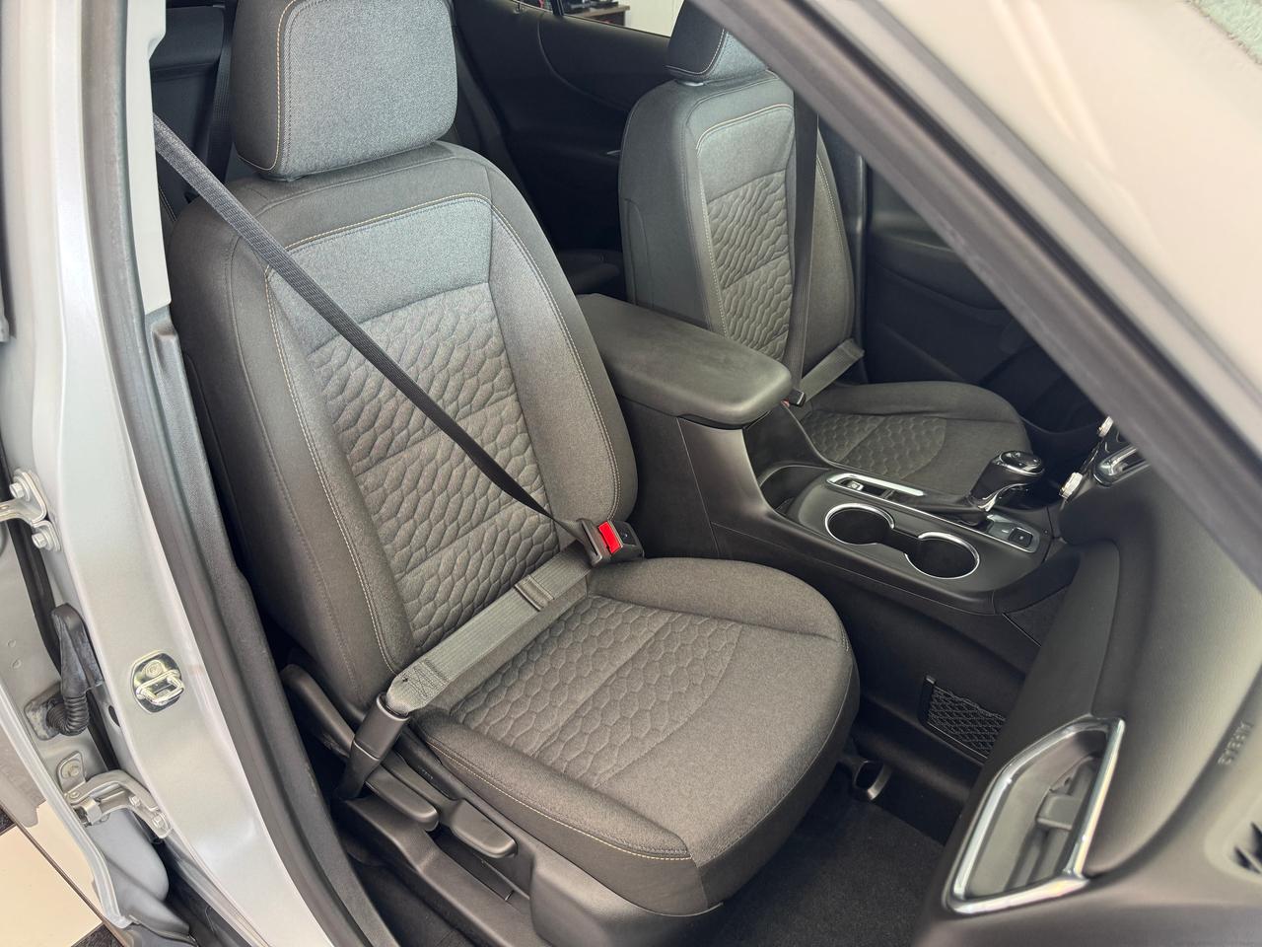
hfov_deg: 71.6
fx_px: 875
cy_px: 474
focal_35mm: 24
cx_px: 631
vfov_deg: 56.8
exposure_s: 1/60
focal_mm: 6.76
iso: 200
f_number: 1.78
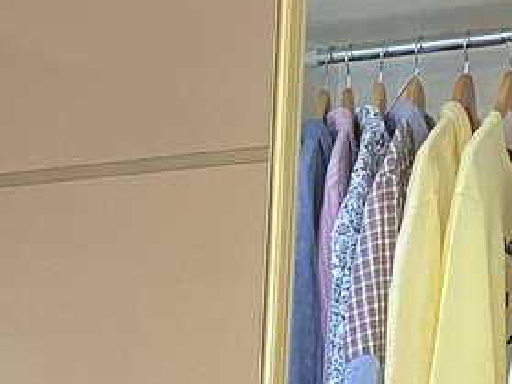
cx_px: -297
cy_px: 778
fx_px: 2070
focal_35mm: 140
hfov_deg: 13.2
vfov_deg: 9.8
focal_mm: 4.25
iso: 400
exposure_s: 1/50
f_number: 1.8
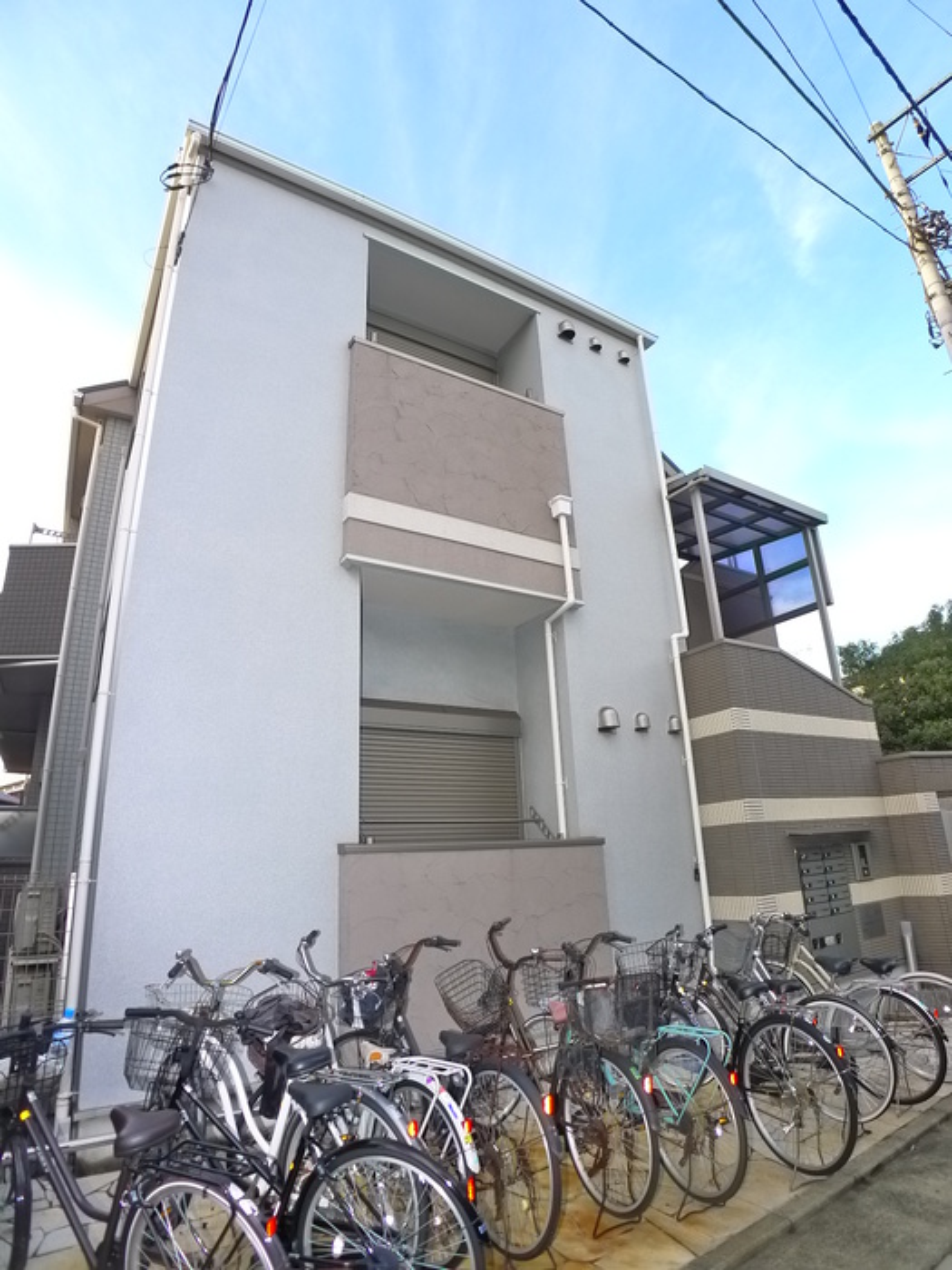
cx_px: 476
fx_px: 880
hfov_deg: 56.8
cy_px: 635
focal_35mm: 24
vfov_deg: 71.6
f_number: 2.8
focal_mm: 5.1
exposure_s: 1/125
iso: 400
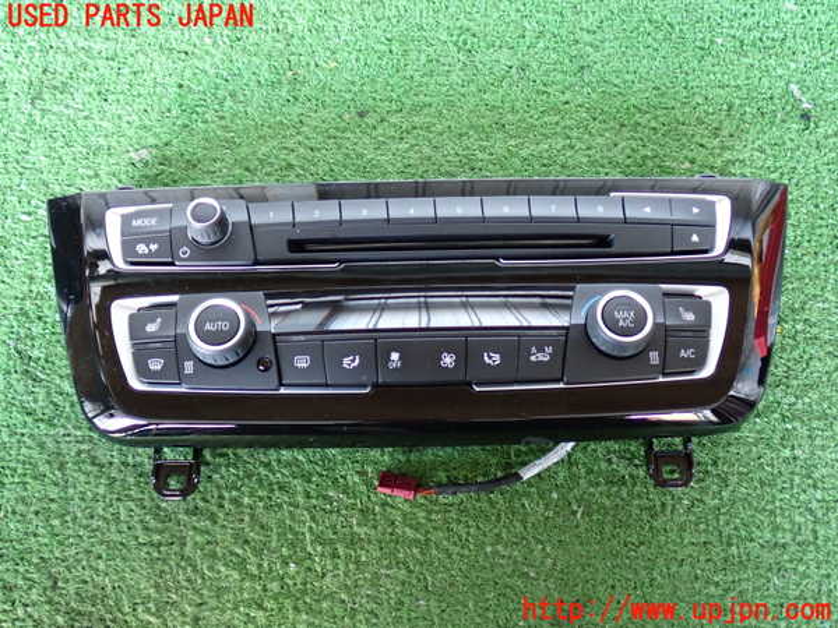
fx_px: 872
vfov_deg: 39.7
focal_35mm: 36
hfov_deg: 51.4
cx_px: 419
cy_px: 314
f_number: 2.5
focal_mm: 6.37
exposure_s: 1/25
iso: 800
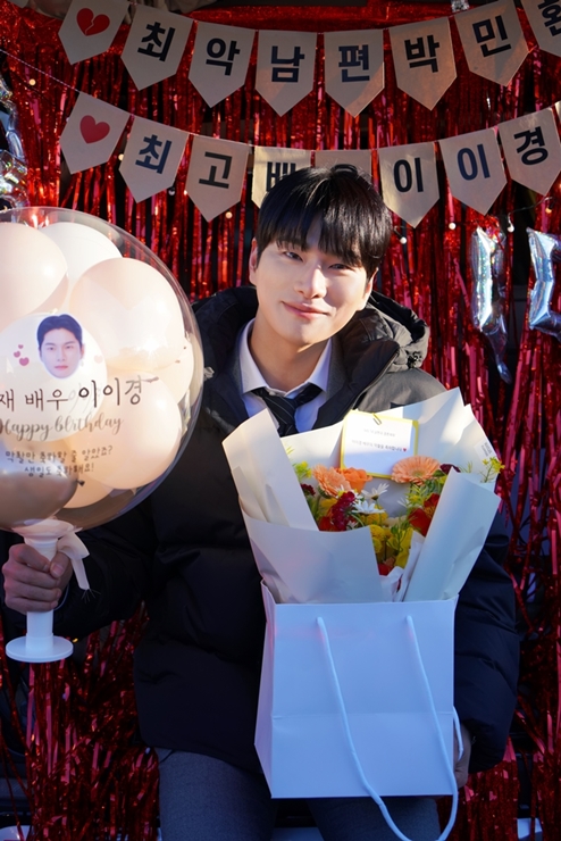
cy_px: 420
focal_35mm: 42
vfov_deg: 46.4
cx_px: 280
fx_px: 981
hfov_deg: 31.9
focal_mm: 42
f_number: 3.2
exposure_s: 1/500
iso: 160
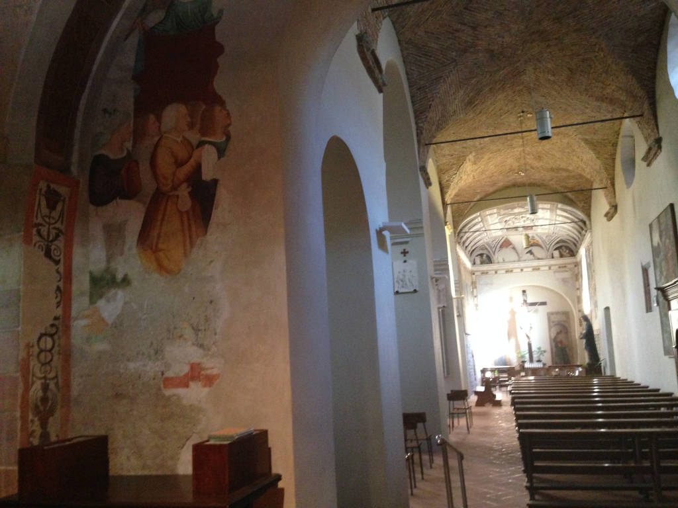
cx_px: 339
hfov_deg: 55.4
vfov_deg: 42.9
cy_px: 254
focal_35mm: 33
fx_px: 646
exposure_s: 1/20
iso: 400
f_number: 2.4
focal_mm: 4.12
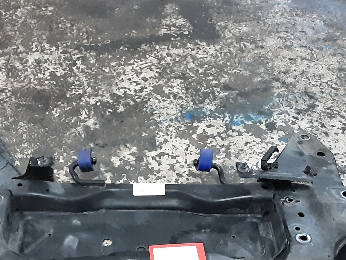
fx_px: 590
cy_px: 208
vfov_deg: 24.4
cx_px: 144
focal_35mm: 59
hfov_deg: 32.6
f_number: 1.9
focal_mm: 2.91
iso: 400
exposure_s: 1/25
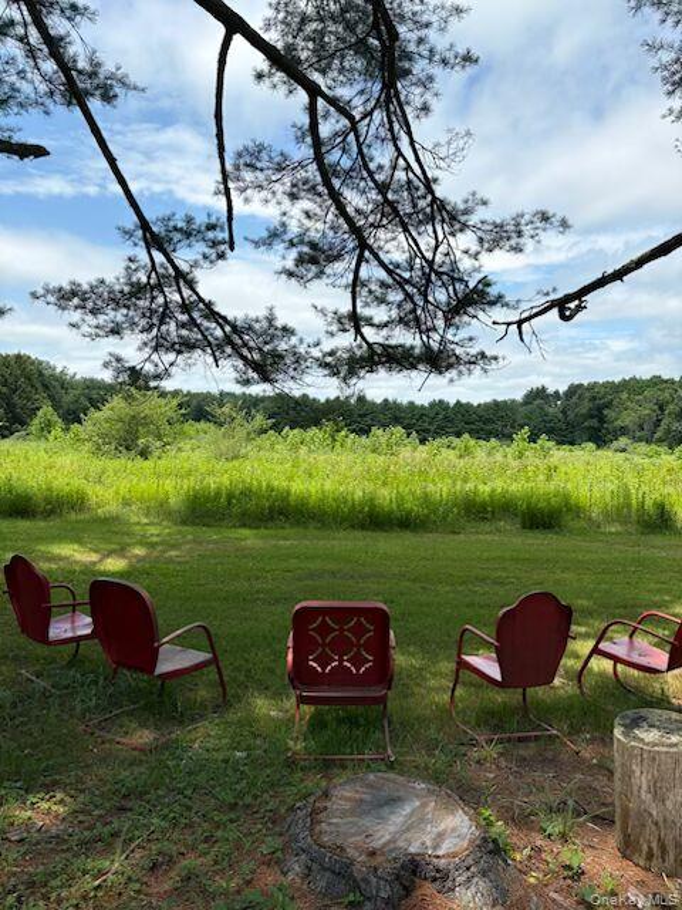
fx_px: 683
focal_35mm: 26
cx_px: 341
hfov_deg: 53.1
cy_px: 455
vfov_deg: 67.3
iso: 50
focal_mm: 5.96
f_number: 1.6
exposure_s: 1/2639
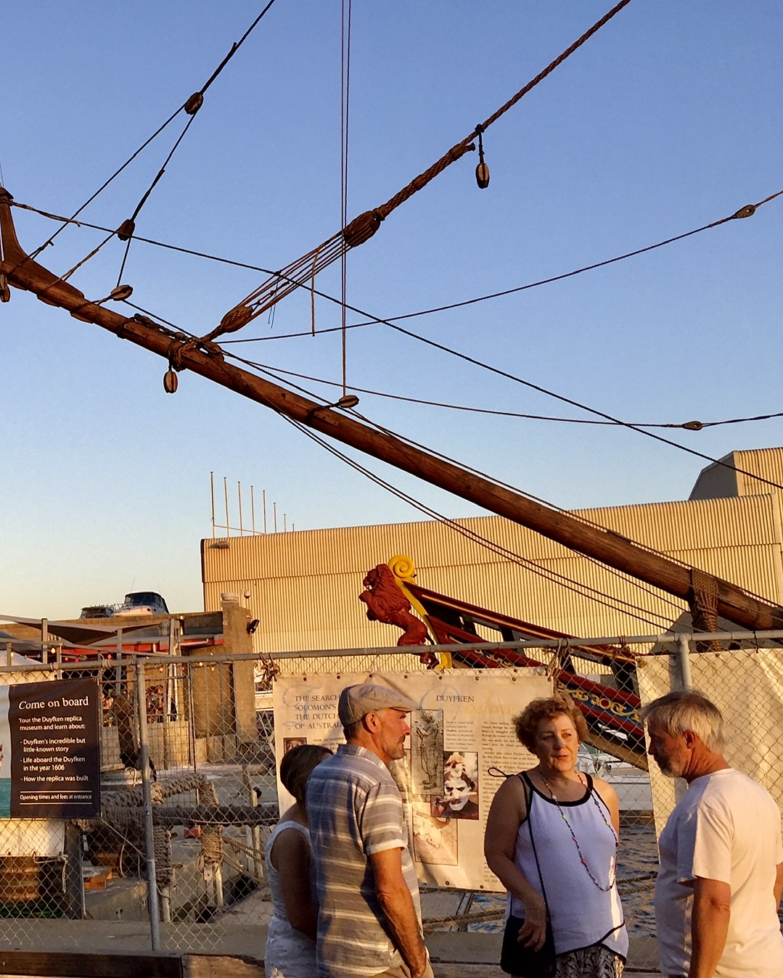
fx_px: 1245
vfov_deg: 42.8
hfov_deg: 33.2
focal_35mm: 43
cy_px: 541
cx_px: 88
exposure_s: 1/408
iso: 32
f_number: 2.2
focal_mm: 4.15
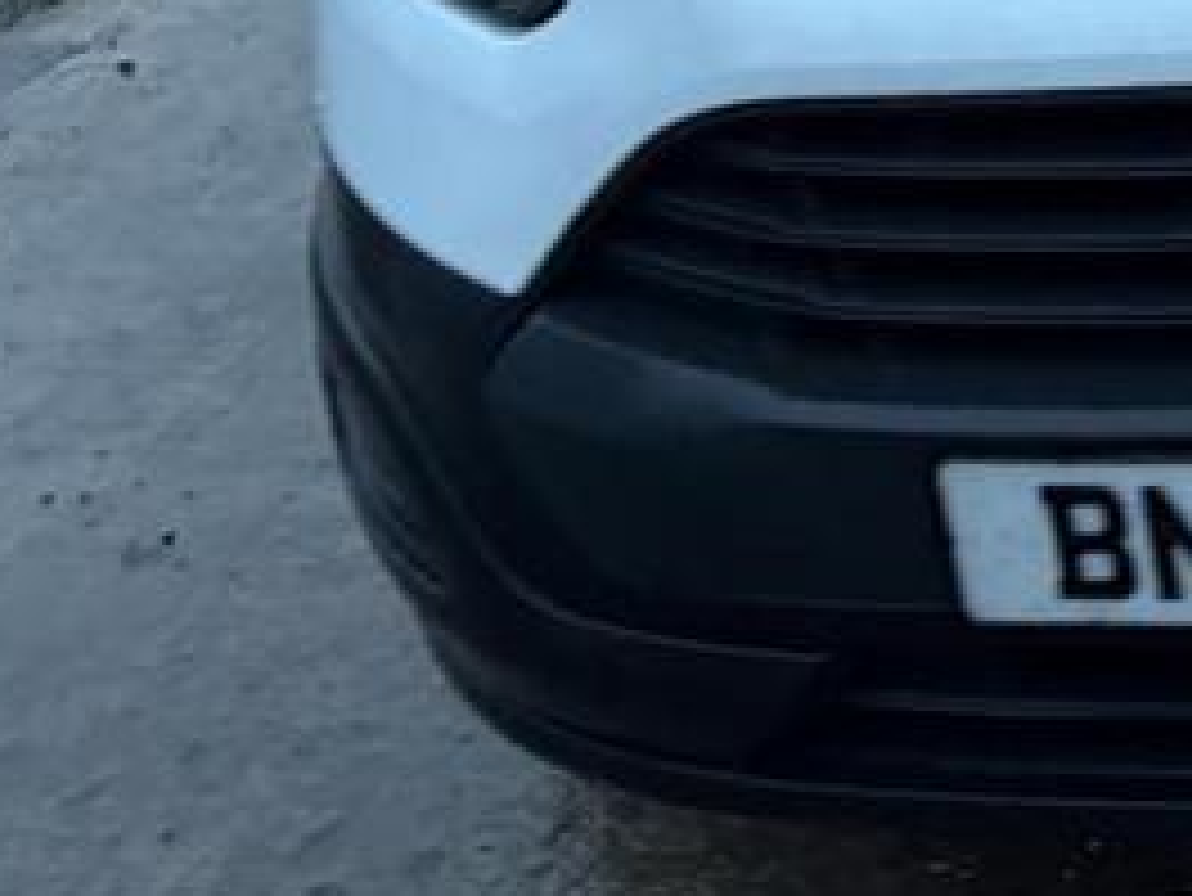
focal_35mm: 88
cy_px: -522
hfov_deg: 19.6
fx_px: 3032
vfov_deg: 15.3
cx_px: 1741
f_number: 1.6
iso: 200
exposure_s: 1/60
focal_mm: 5.96
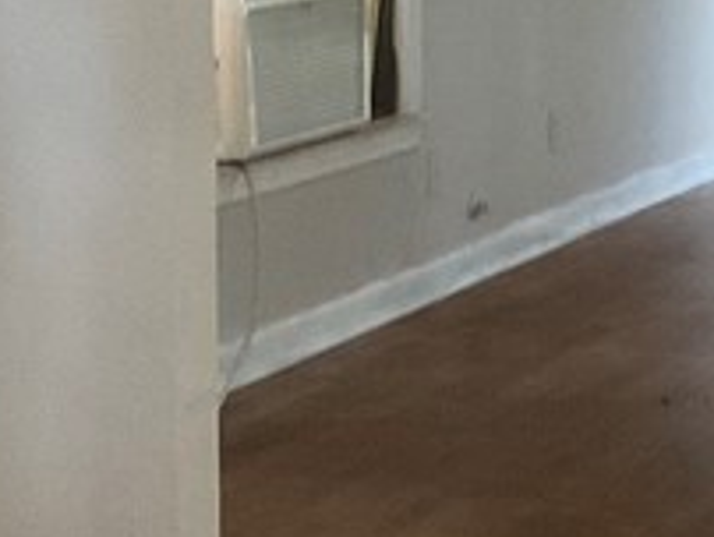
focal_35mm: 147
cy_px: -67
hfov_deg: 13.1
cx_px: 859
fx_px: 3036
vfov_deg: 10.0
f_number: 1.8
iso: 400
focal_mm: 3
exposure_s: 1/30
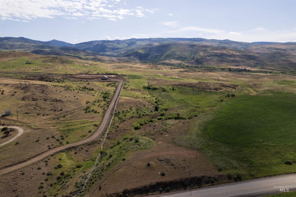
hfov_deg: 78.6
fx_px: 181
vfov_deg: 57.2
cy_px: 98
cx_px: 148
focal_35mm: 22
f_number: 2.8
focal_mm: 8.38
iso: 130
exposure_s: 1/180
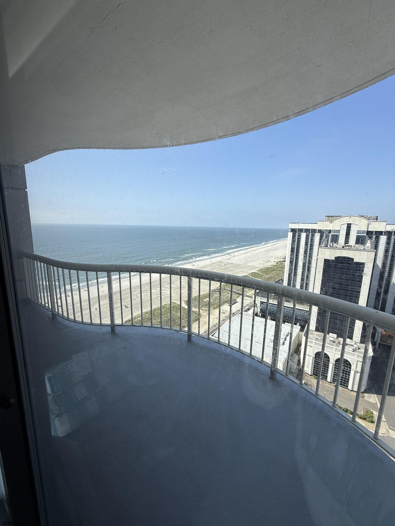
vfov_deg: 102.1
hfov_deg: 85.7
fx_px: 213
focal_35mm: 14
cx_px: 198
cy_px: 263
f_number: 2.2
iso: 50
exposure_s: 1/1105
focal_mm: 2.22
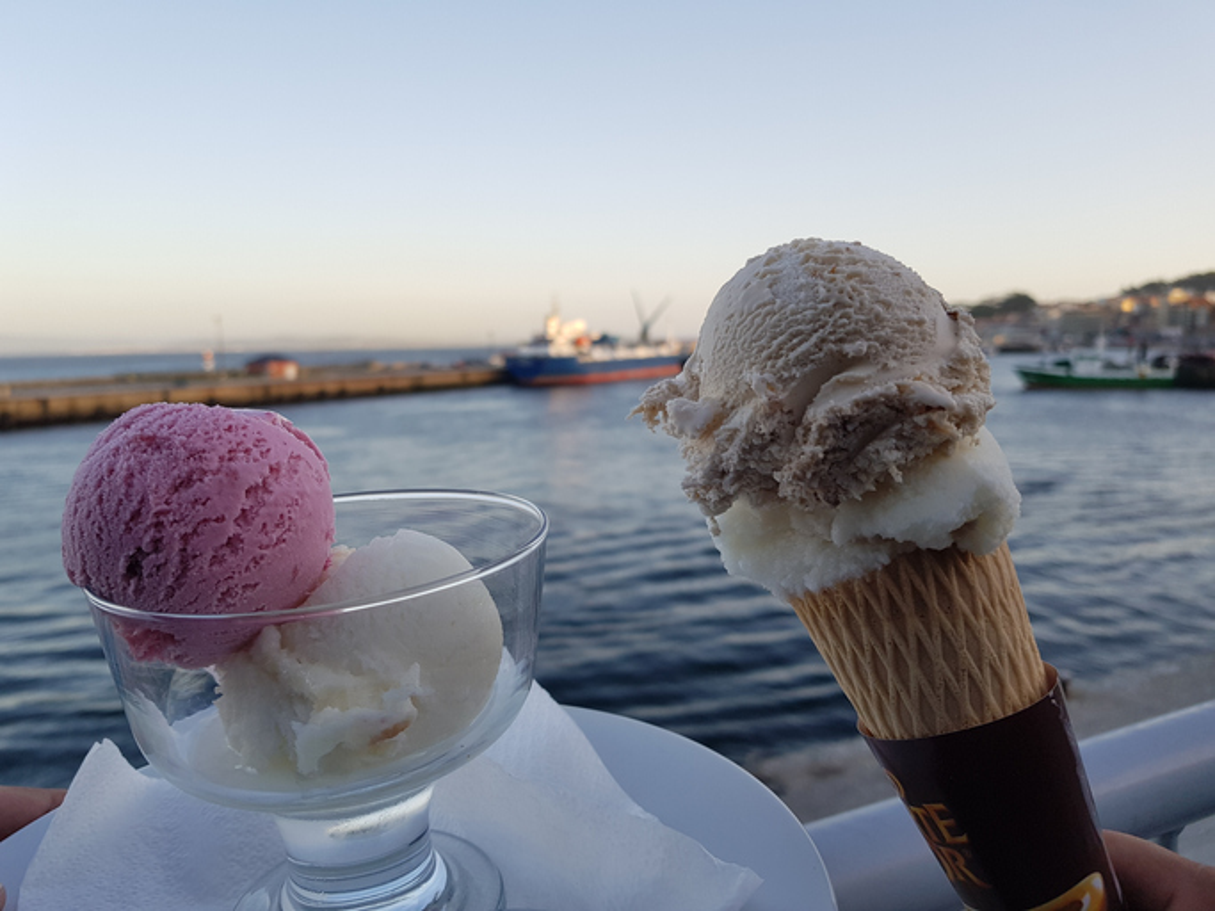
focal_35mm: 26
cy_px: 456
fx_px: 912
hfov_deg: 67.3
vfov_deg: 53.0
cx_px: 608
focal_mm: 4.2
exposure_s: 1/375
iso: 40
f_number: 1.7
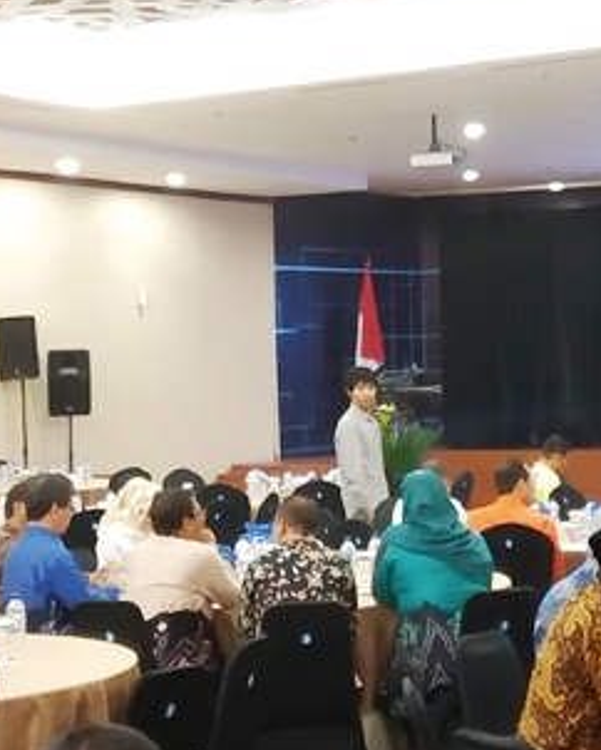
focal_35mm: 86
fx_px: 1910
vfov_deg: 22.2
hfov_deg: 17.9
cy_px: 283
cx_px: 328
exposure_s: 1/17
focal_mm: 3.82
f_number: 2.2
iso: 800
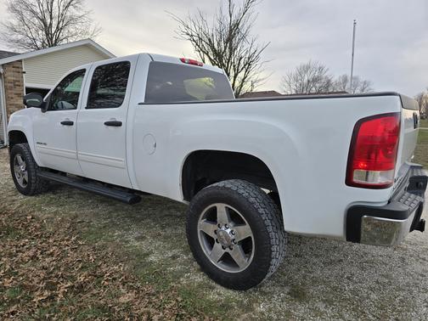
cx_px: 214
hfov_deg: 73.9
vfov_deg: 58.9
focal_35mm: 23
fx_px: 284
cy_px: 160
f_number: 1.7
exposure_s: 1/180
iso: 16
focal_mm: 6.3
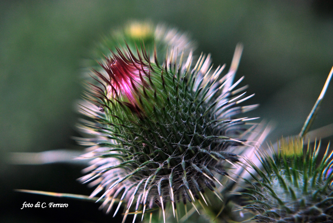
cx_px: 166
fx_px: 764
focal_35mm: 82
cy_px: 112
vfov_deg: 16.6
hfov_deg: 24.6
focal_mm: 55
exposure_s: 1/125
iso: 400
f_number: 5.6
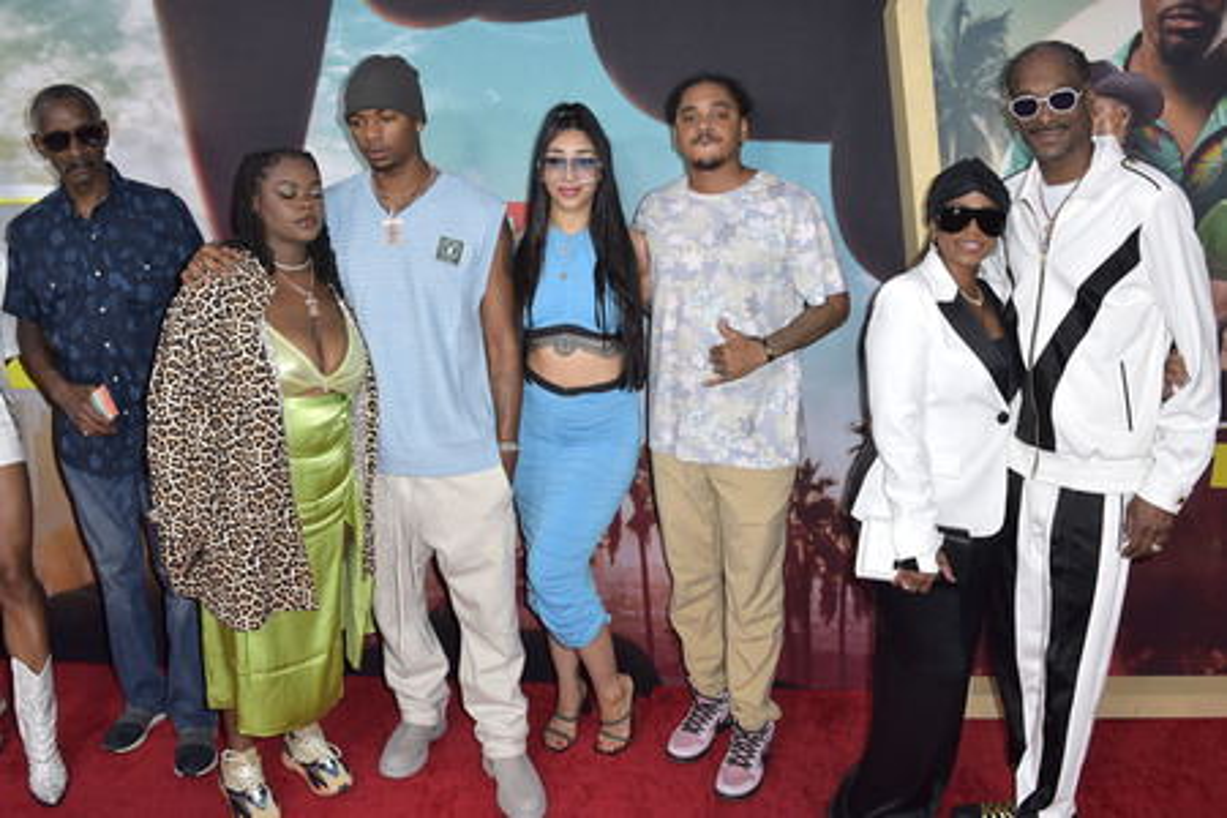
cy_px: 409
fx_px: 954
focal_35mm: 28
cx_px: 614
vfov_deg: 46.4
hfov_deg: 65.5
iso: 640
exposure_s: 1/250
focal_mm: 28
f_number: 5.6
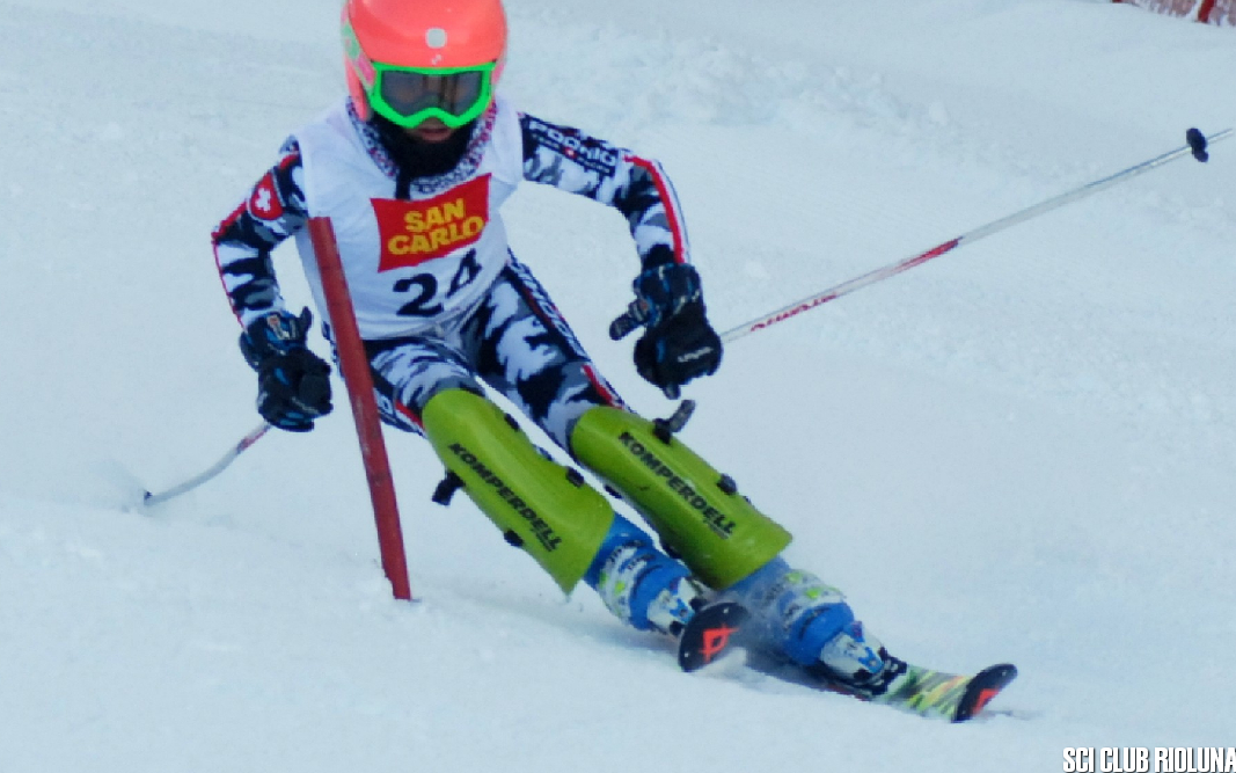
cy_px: 317
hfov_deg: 12.2
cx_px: 630
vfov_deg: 7.6
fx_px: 5794
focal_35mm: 172
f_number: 5.6
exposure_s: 1/1000
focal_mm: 100
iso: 400
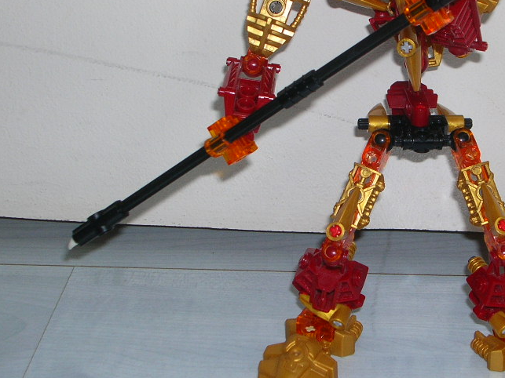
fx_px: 1254
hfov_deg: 22.6
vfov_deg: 17.1
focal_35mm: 86
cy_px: 154
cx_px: 361
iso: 50
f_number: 3.4
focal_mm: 9.1
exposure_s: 1/60.1
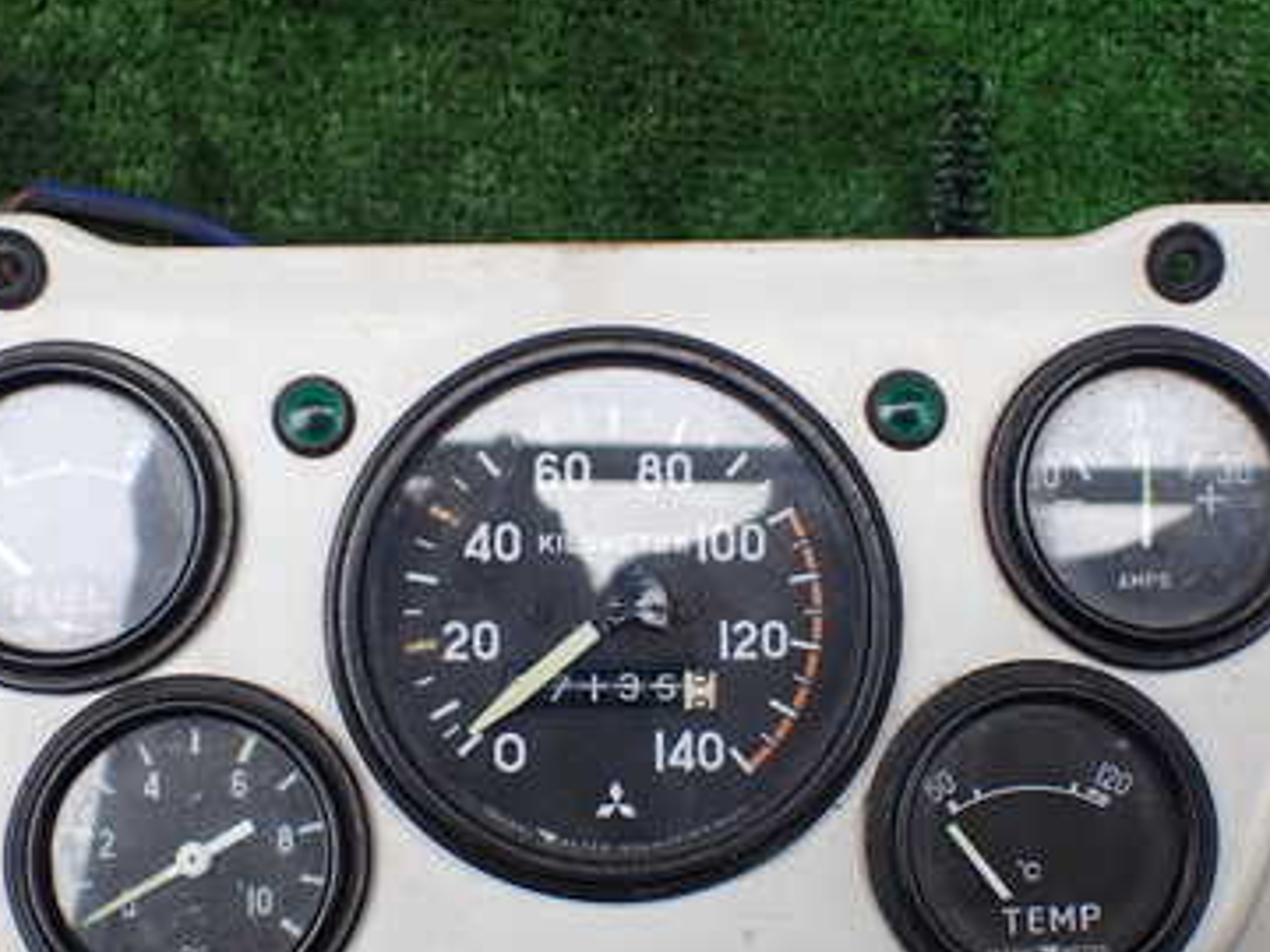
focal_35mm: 50
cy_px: 596
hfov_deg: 38.2
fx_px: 1834
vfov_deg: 29.0
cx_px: 610
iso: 100
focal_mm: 5.4
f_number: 2.3
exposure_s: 1/160
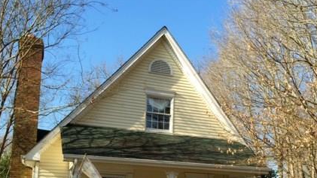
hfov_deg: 42.7
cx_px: 191
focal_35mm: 48
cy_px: 175
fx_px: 404
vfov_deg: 23.9
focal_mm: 4.15
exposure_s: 1/791
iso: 32
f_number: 2.2
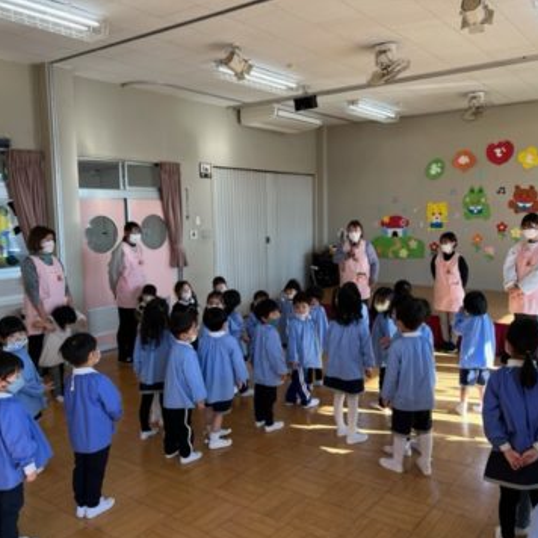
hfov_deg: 52.4
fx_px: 545
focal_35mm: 31
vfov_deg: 52.5
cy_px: 271
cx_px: 305
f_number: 1.5
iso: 40
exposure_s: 1/191
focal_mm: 5.7
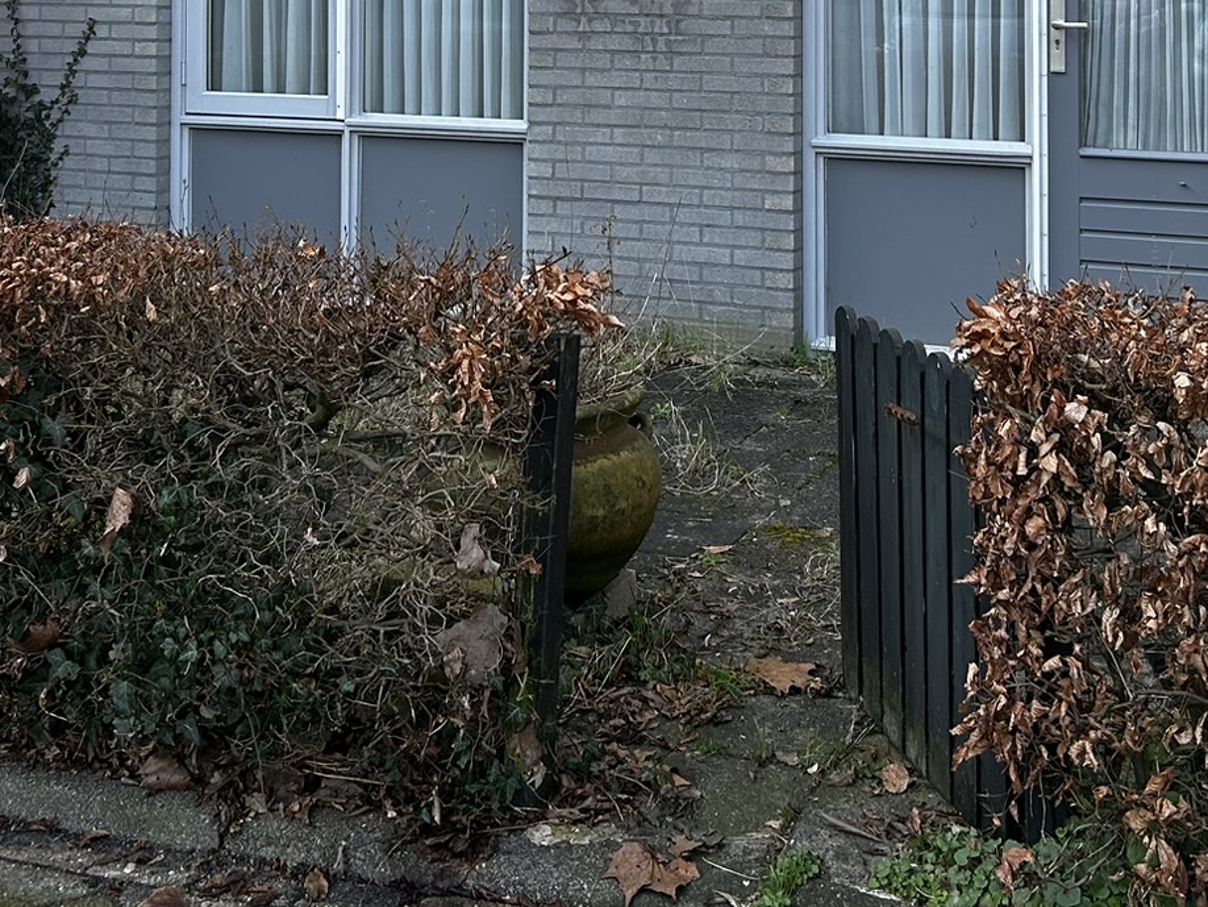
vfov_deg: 23.6
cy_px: -103
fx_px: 2025
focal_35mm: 58
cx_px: 651
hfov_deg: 33.2
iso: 50
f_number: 1.5
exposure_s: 1/539
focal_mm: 5.7
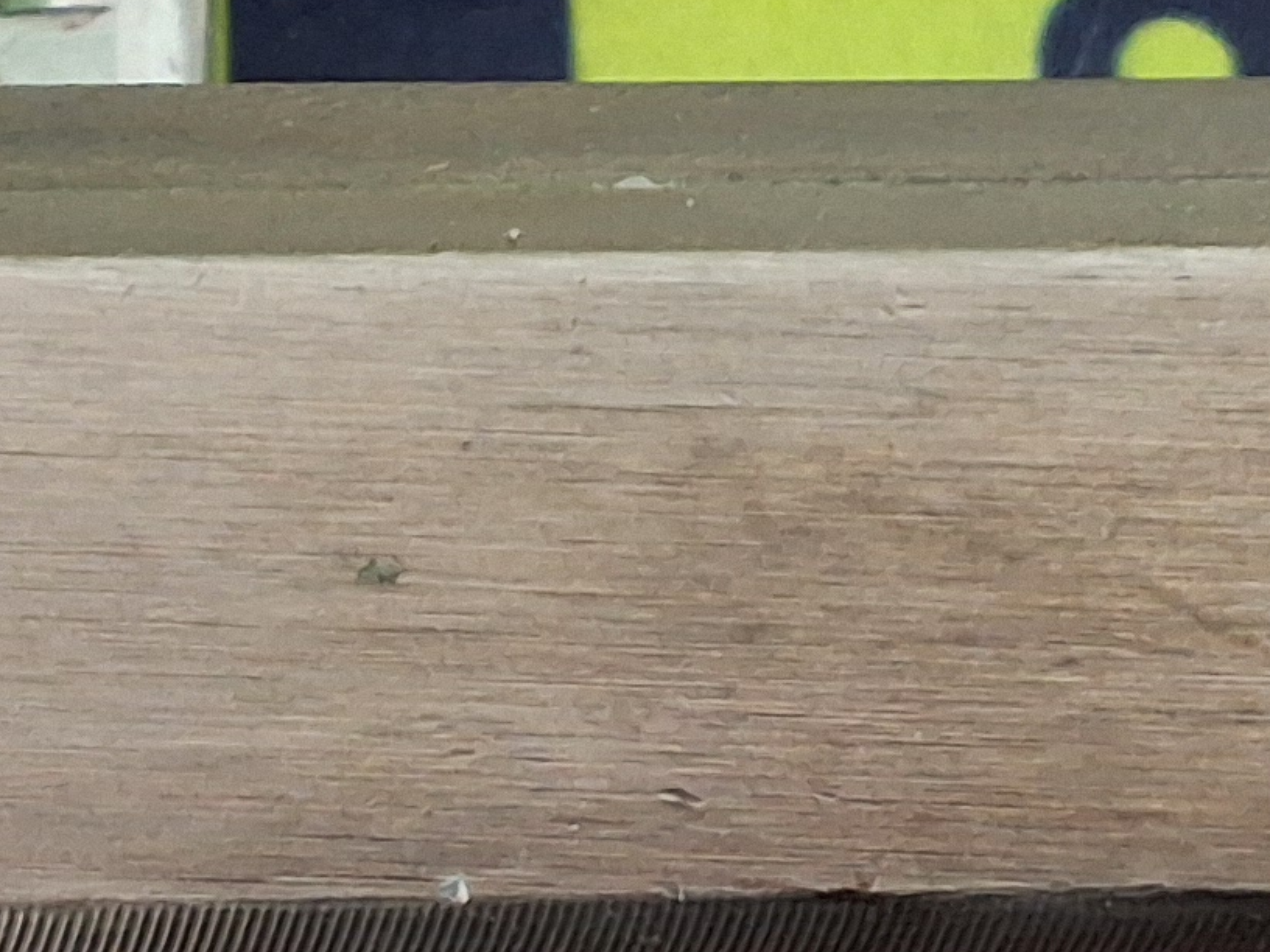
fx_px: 4109
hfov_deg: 17.5
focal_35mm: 112
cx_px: 472
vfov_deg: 13.2
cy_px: 378
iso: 250
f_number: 1.9
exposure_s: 1/24
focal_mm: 2.91
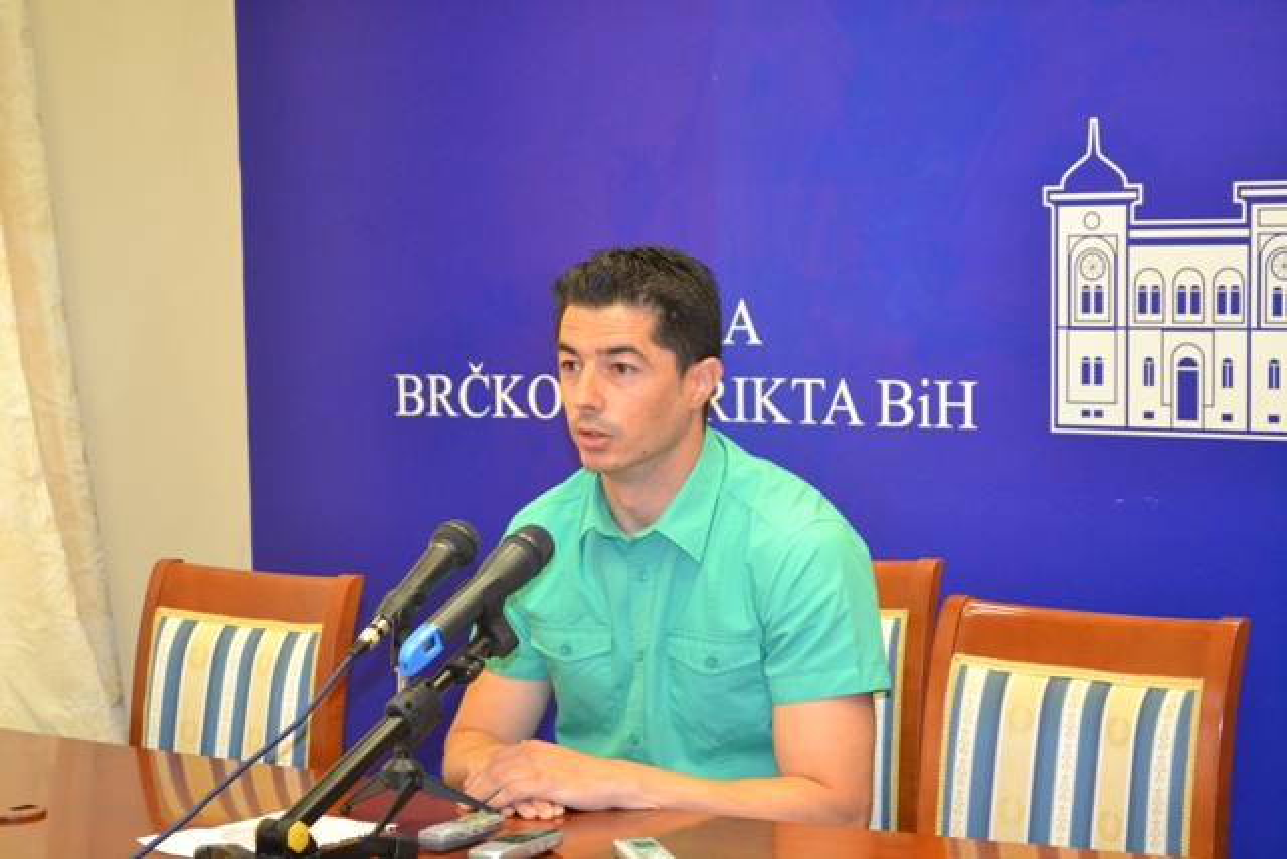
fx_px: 2467
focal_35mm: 69
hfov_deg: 29.2
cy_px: 430
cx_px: 644
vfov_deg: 19.7
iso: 1800
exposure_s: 1/60
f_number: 5.3
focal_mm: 46
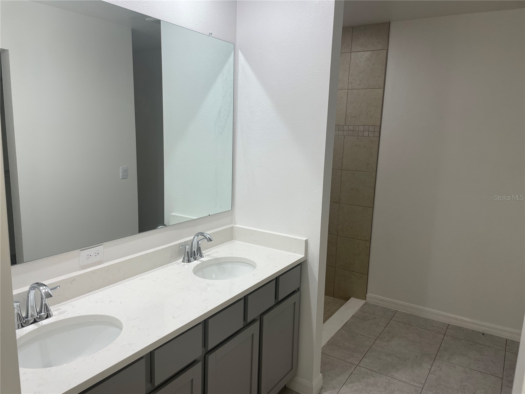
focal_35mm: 26
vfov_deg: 53.1
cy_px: 197
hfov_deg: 67.3
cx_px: 262
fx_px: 394
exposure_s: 1/120
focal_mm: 4.2
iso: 64
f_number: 1.6
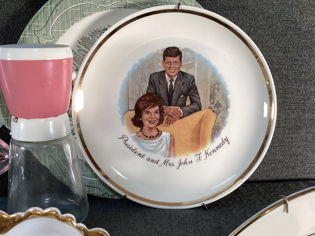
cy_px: 128
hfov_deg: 51.4
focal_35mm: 36
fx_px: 328
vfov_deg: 39.6
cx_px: 159
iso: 50
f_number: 2.4
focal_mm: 3.3
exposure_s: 1/60
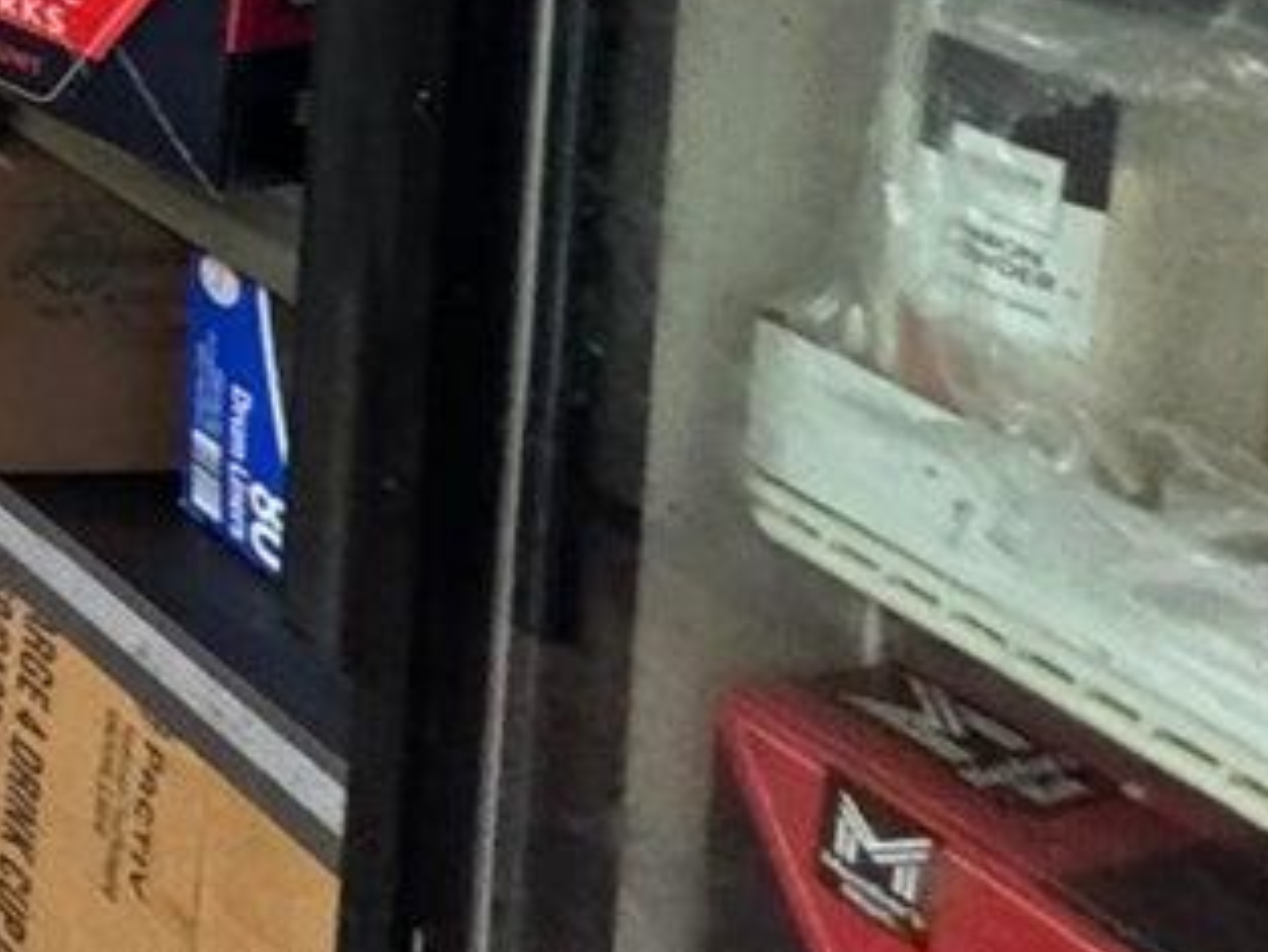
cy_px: -835
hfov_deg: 18.0
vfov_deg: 18.2
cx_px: -1392
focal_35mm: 61
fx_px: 2235
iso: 500
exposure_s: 1/60
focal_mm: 2.22
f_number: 2.2
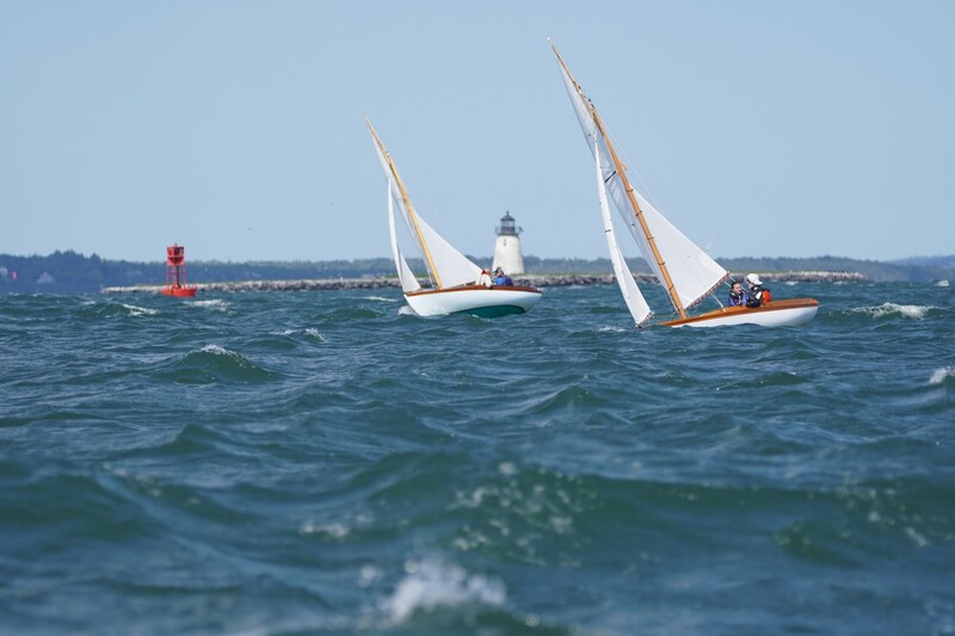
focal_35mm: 348
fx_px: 9229
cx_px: 478
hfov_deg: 5.9
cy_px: 318
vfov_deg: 3.9
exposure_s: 1/1600
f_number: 5.6
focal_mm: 232
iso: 250
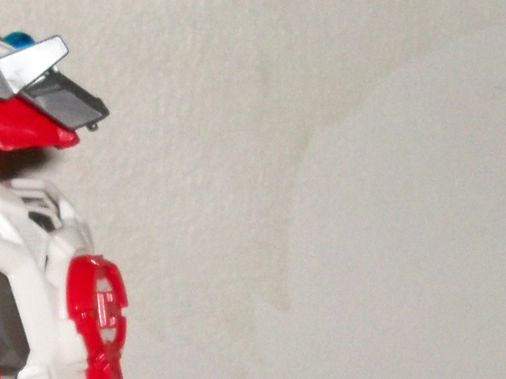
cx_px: 96
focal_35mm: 153
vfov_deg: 9.5
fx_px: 2236
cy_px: 470
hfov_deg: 12.8
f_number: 3.5
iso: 200
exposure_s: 1/30
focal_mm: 6.2
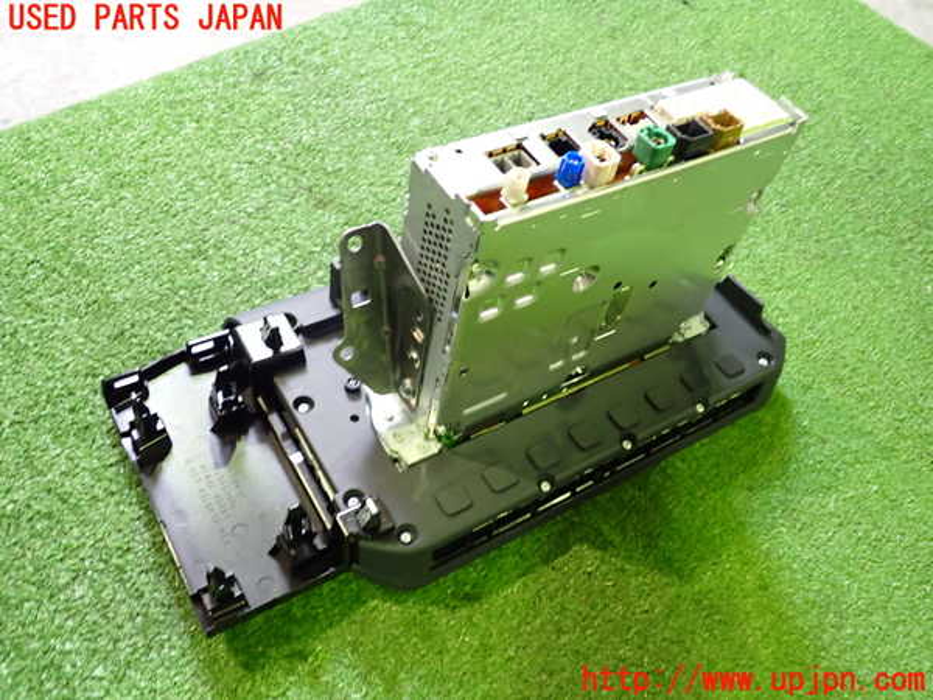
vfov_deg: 46.8
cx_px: 466
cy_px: 350
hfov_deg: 60.0
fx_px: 809
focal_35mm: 30
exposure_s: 1/30
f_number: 2.3
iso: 500
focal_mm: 5.4
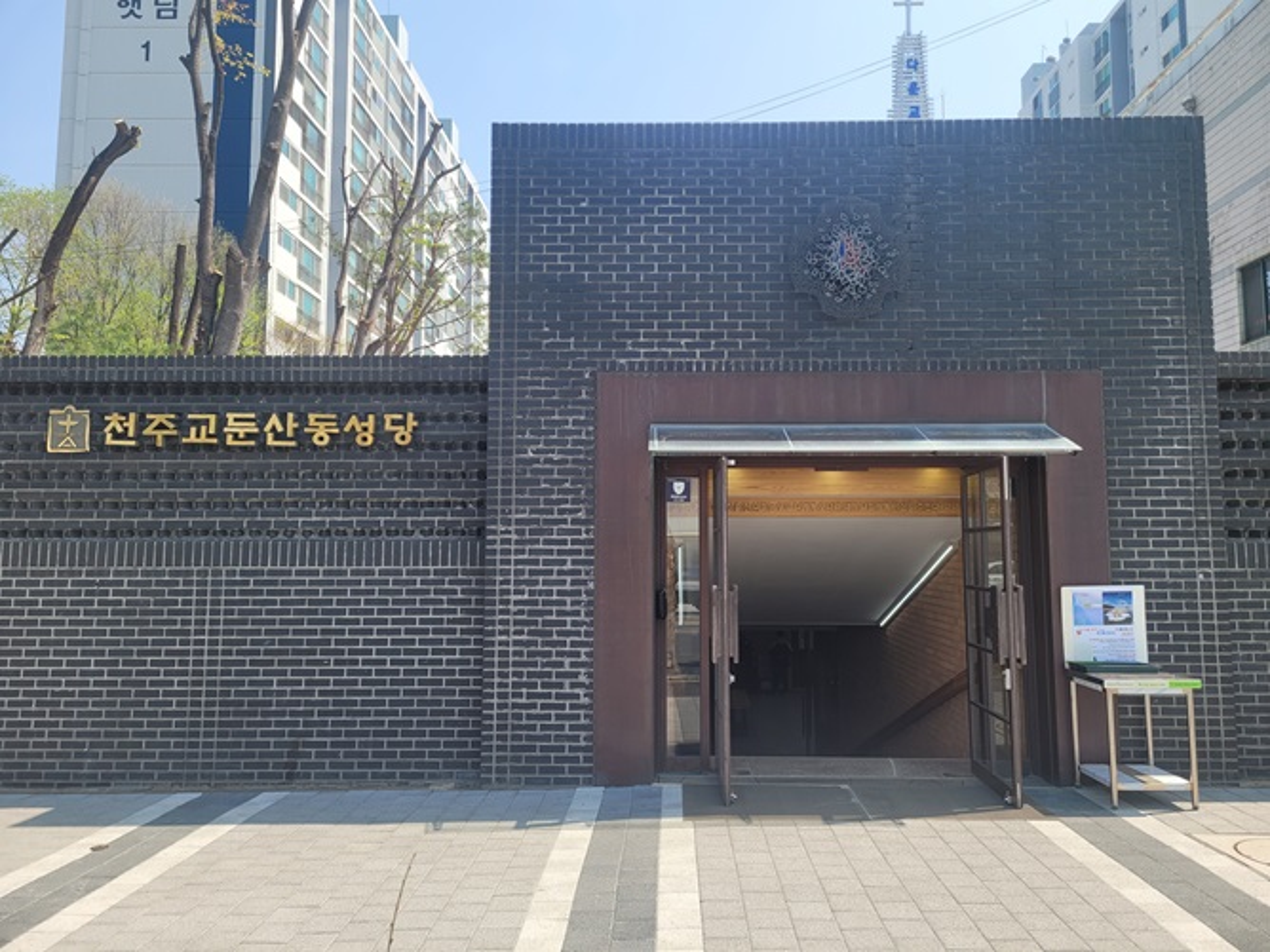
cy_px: 476
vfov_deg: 53.1
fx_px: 954
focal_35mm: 26
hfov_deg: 67.3
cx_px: 635
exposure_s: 1/1365
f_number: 1.8
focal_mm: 5.4
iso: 40
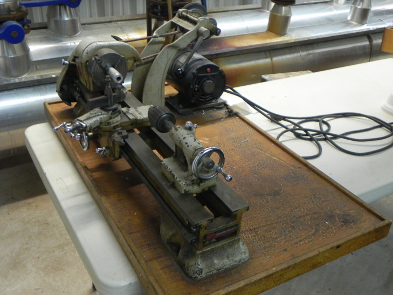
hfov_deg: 50.1
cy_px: 148
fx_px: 420
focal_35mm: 37
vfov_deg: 38.7
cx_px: 196
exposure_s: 1/19
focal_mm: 6.6
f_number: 3.2
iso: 400
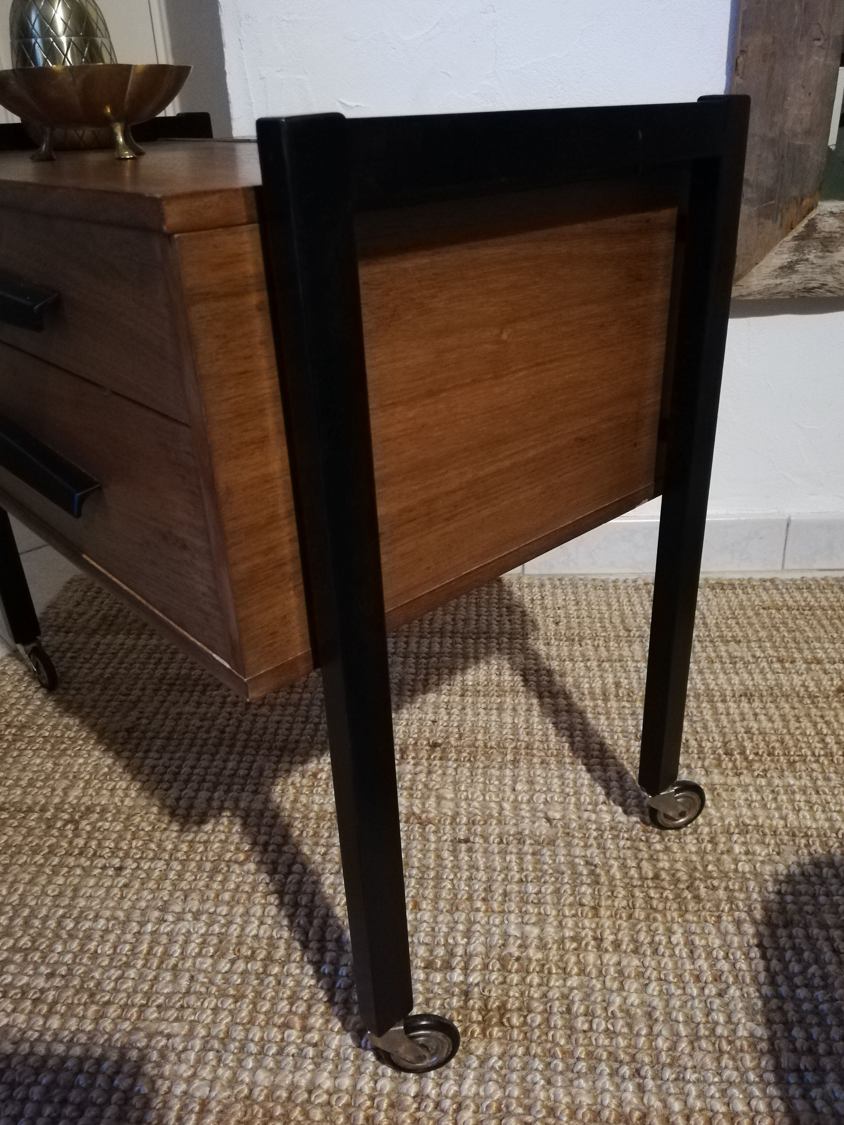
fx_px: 910
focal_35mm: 28
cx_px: 428
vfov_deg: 63.4
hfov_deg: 49.8
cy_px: 549
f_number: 2.2
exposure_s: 1/17.1
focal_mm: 3.81
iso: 1250
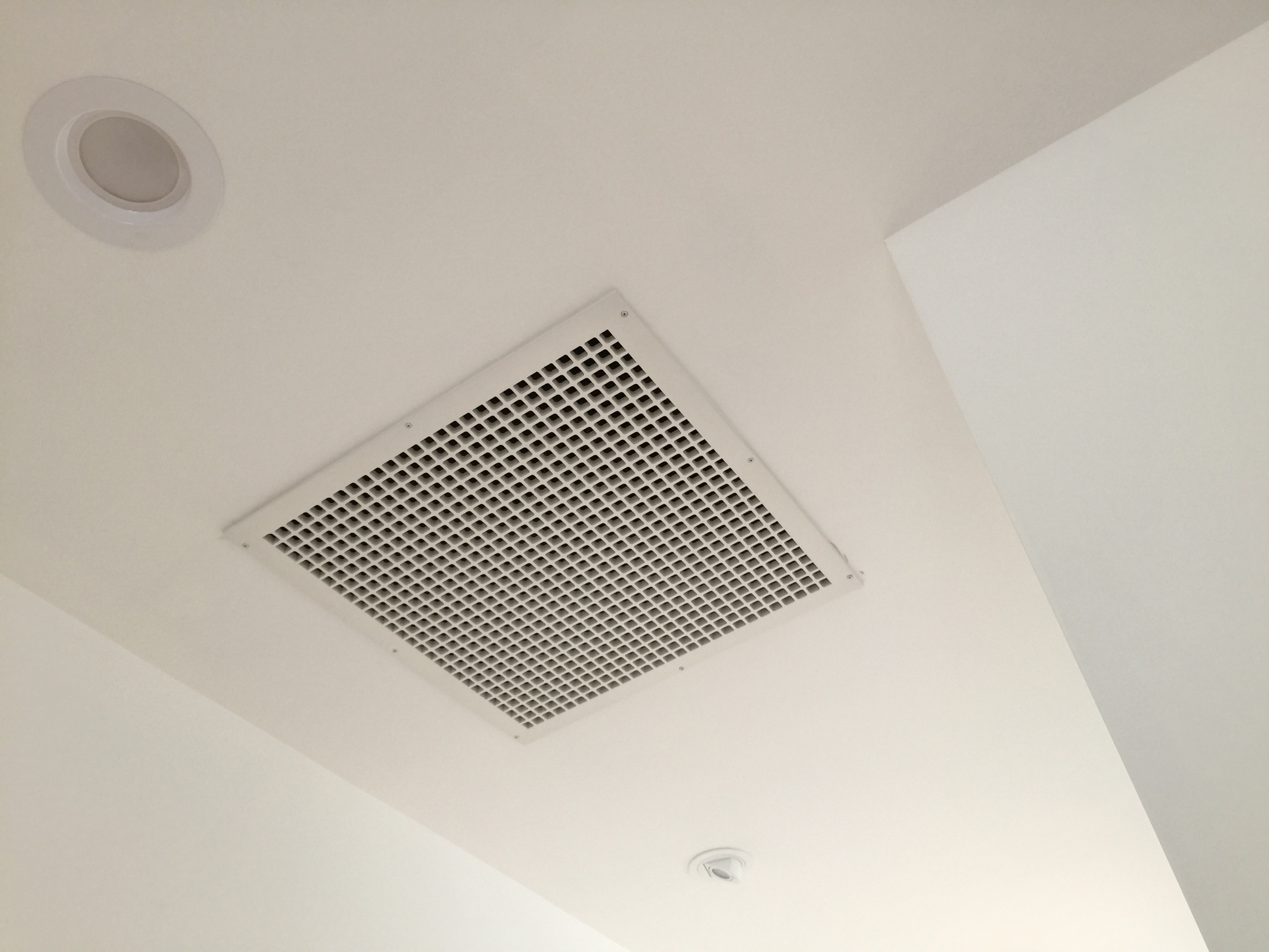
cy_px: 476
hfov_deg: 61.7
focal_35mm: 29
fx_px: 1063
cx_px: 634
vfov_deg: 48.2
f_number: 2.2
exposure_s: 1/15
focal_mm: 4.15
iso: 40
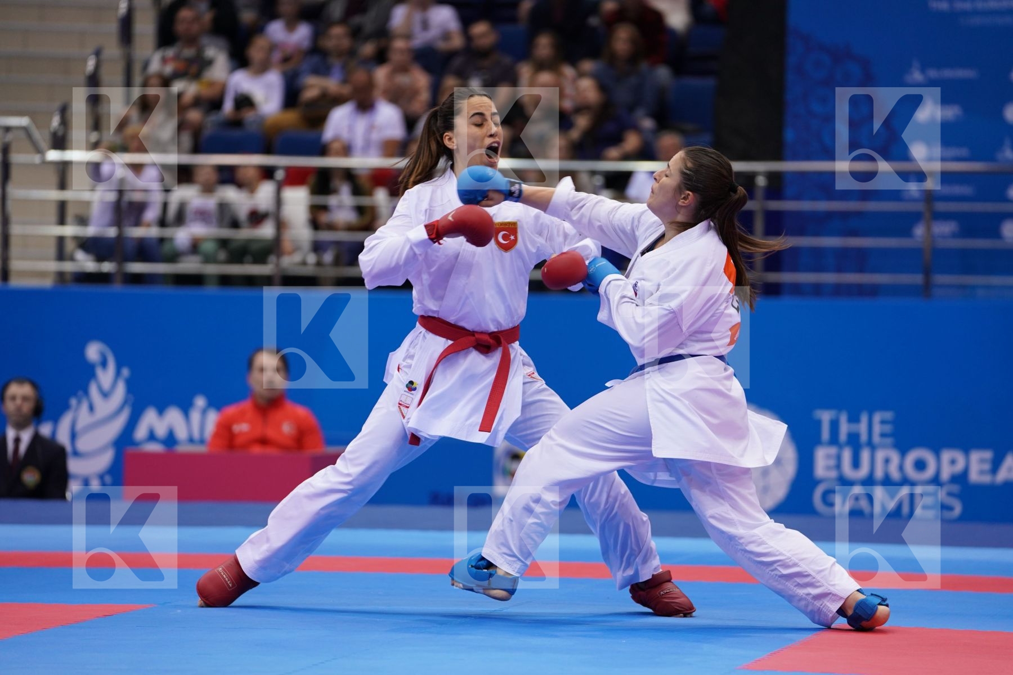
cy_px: 338
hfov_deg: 11.3
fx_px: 5121
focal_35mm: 182
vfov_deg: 7.5
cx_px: 506
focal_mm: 182
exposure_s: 1/1000
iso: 1000
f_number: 2.8
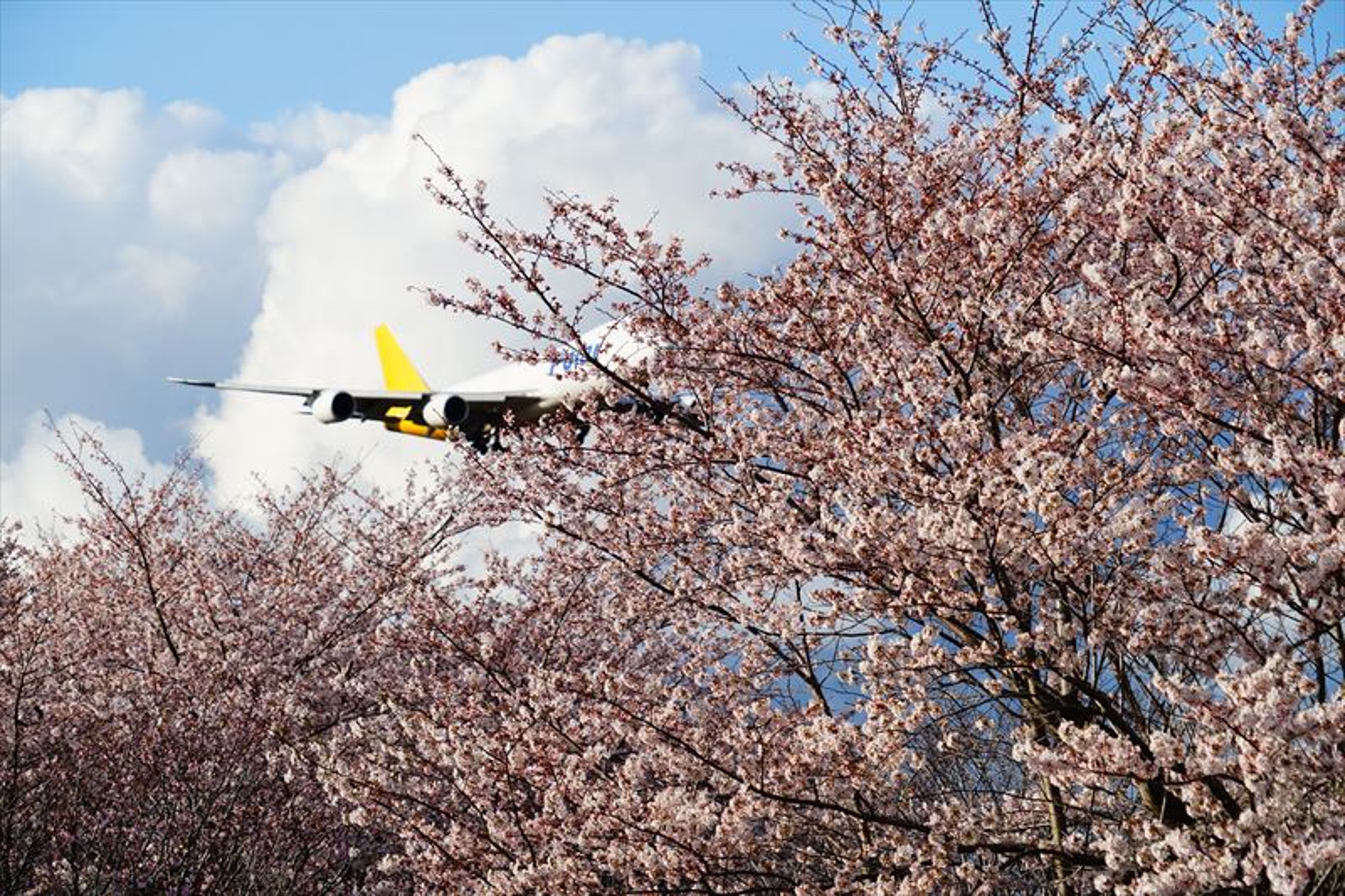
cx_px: 672
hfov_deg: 14.6
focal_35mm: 141
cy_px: 448
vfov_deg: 9.7
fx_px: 5266
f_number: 8
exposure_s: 1/350
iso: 125
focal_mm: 141
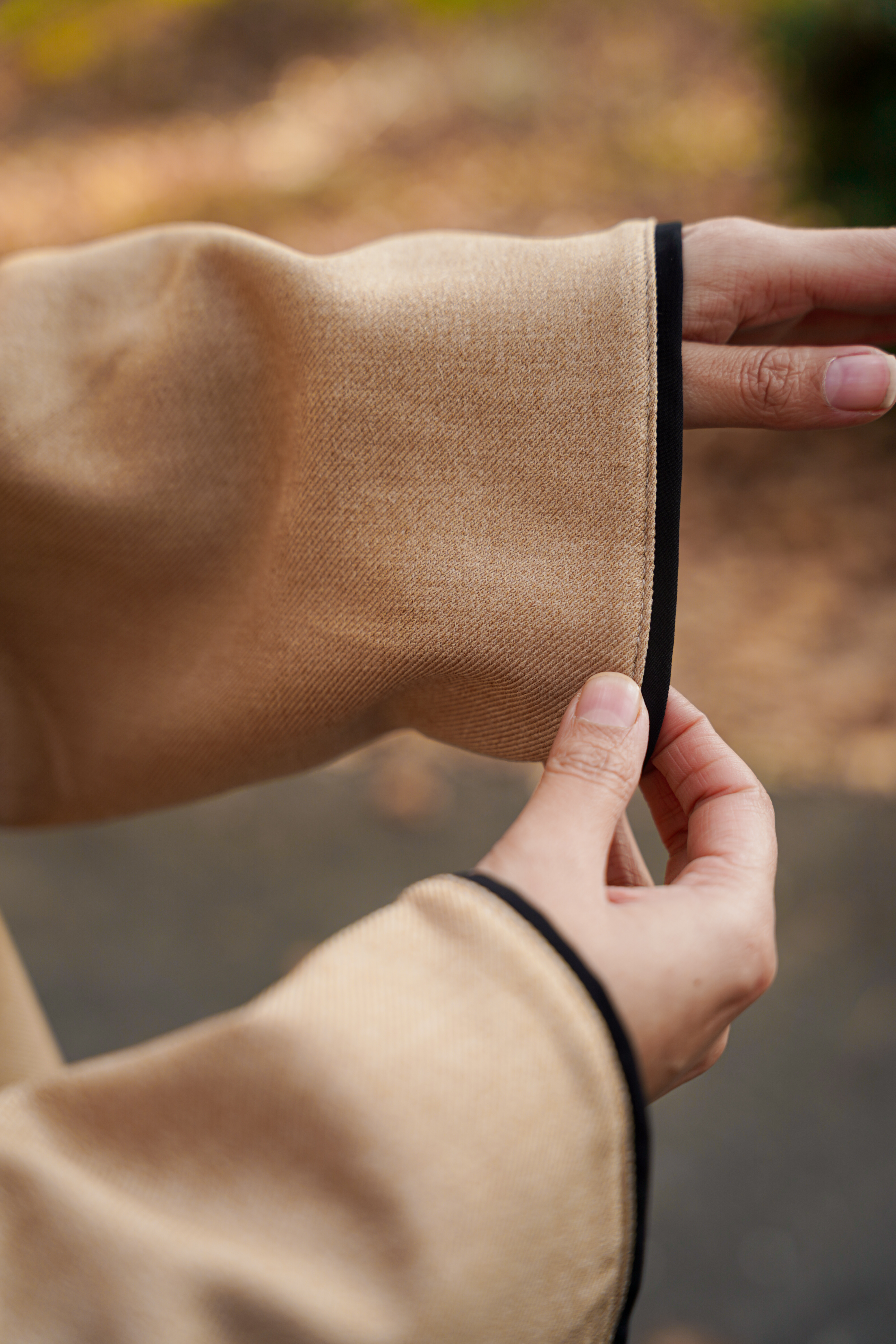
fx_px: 1769
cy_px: 672
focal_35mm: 47
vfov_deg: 41.6
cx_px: 448
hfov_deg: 28.4
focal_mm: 47.4
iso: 100
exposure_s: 1/200
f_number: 2.8
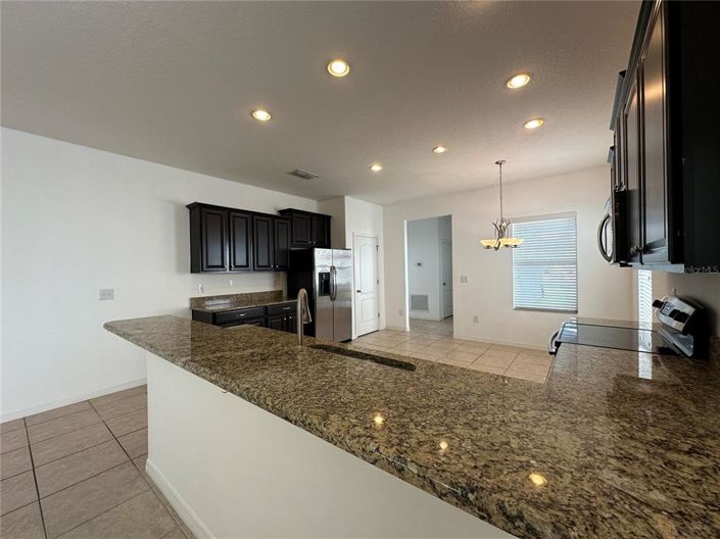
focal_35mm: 14
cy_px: 270
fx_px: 291
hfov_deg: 102.1
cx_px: 360
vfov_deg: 85.6
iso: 125
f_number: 2.2
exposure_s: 1/120
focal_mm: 2.22
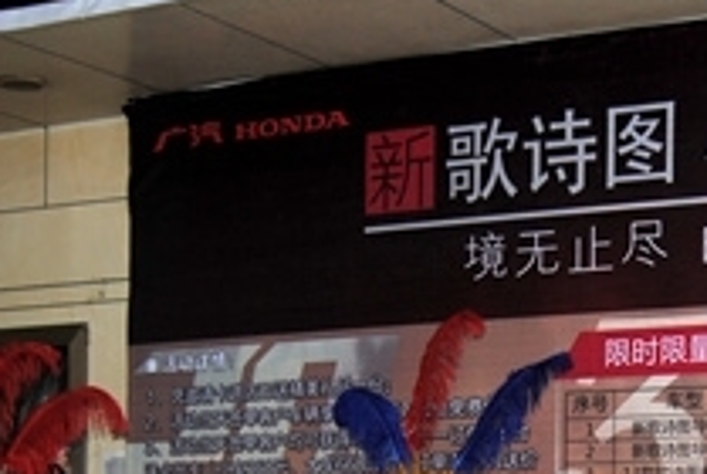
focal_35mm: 86
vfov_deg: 15.1
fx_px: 1691
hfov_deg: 23.1
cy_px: 630
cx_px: 616
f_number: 3.5
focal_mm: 20
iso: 100
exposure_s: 1/60
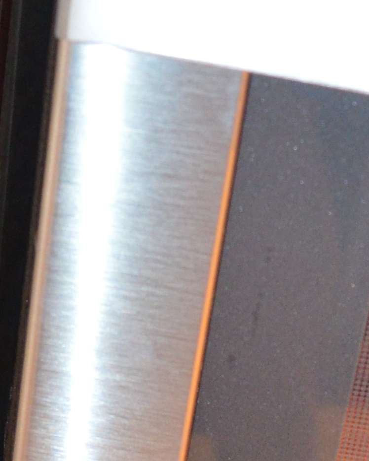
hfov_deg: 10.2
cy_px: 345
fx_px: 2022
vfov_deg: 13.0
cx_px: -87
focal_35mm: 148
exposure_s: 1/60
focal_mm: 20
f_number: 3.8
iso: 1800
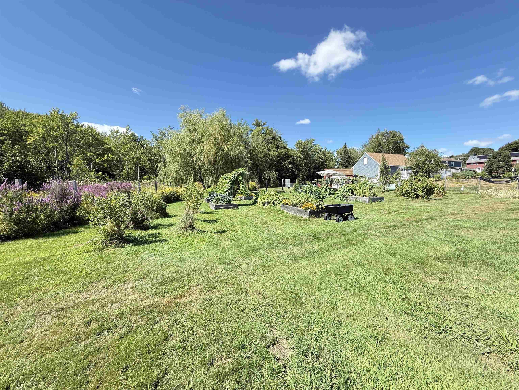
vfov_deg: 85.7
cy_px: 195
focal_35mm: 14
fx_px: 210
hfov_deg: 102.1
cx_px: 260
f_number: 2.2
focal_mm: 2.22
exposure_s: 1/569
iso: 64
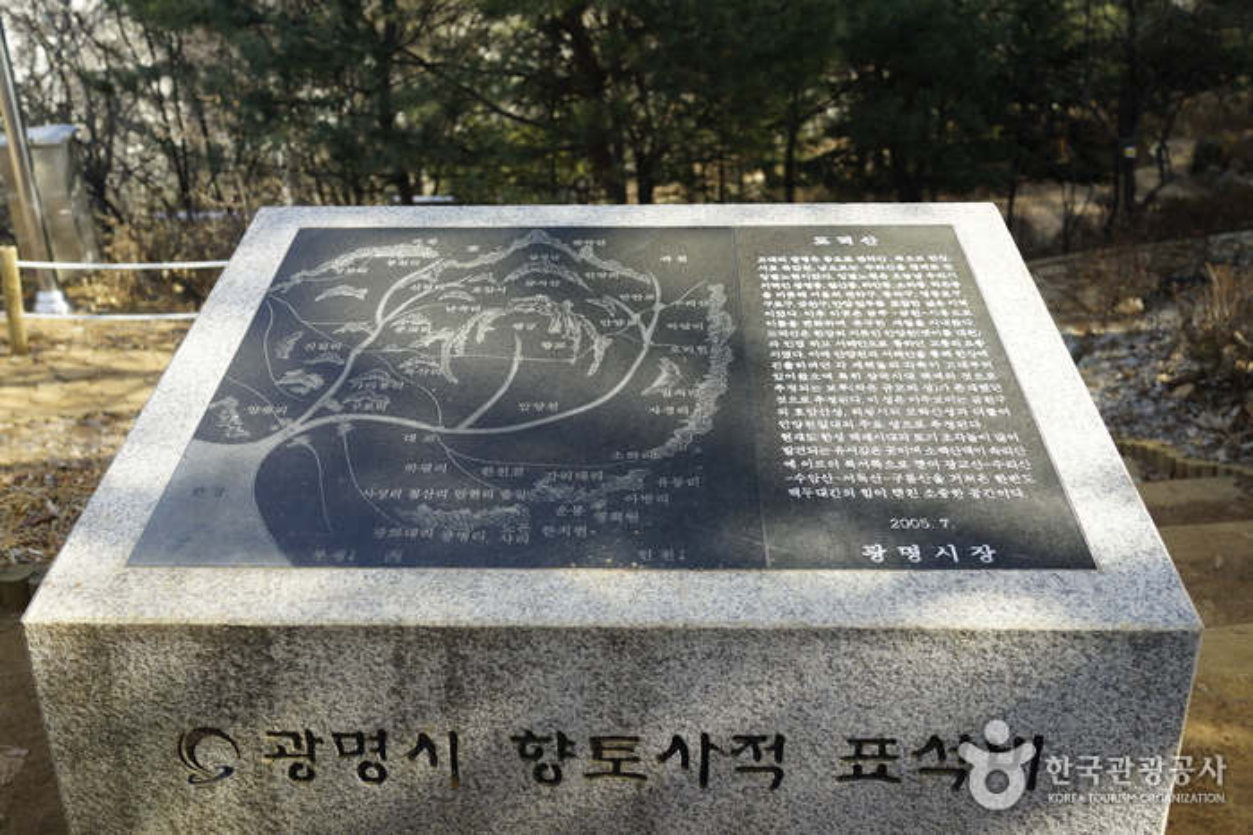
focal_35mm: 35
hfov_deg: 54.4
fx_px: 1218
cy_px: 418
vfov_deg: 37.9
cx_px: 626
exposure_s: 1/200
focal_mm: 35
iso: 200
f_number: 4
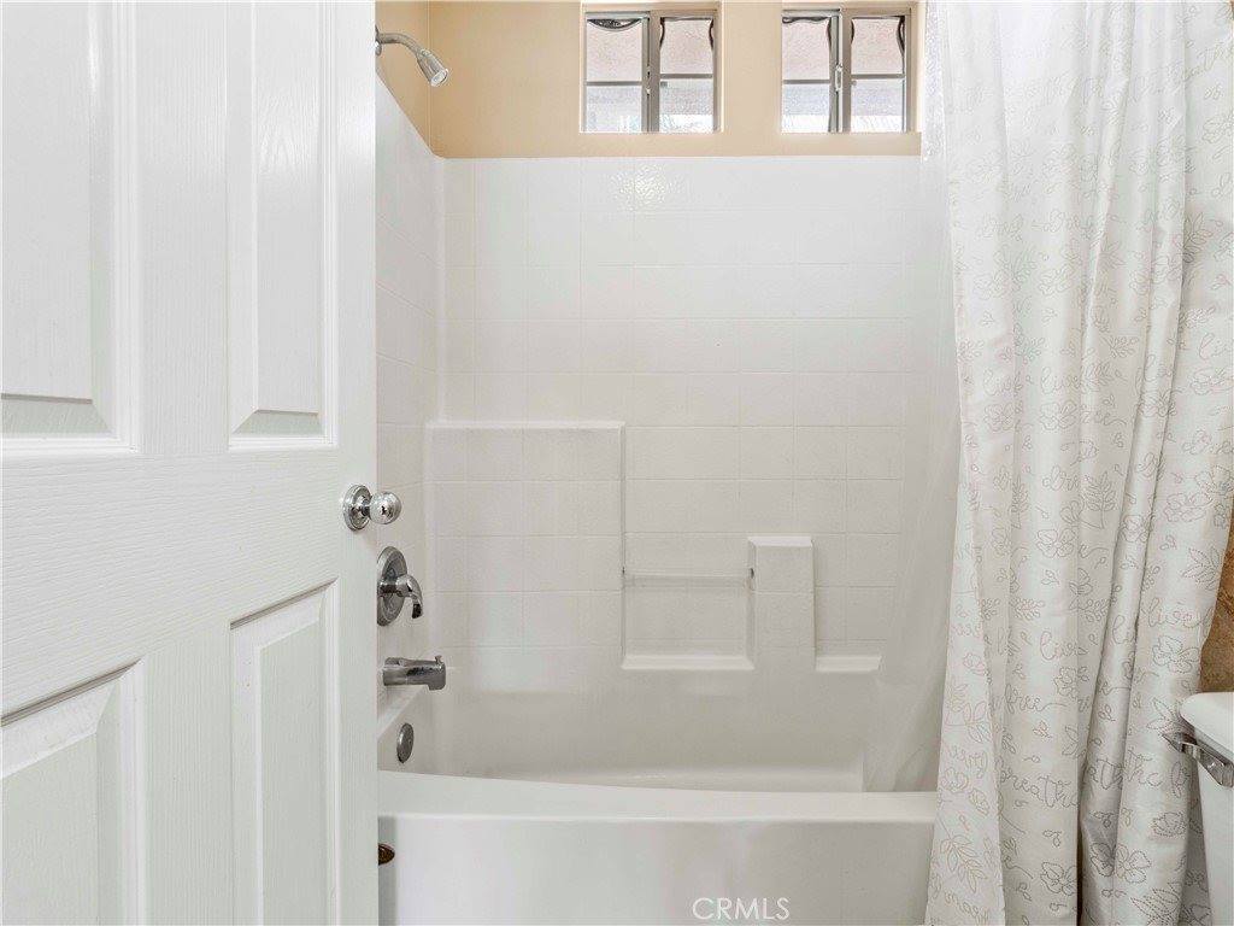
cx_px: 617
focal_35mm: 16
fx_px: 570
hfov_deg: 94.5
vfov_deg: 78.1
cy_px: 463
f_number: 9
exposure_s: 1.6
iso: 200
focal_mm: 8
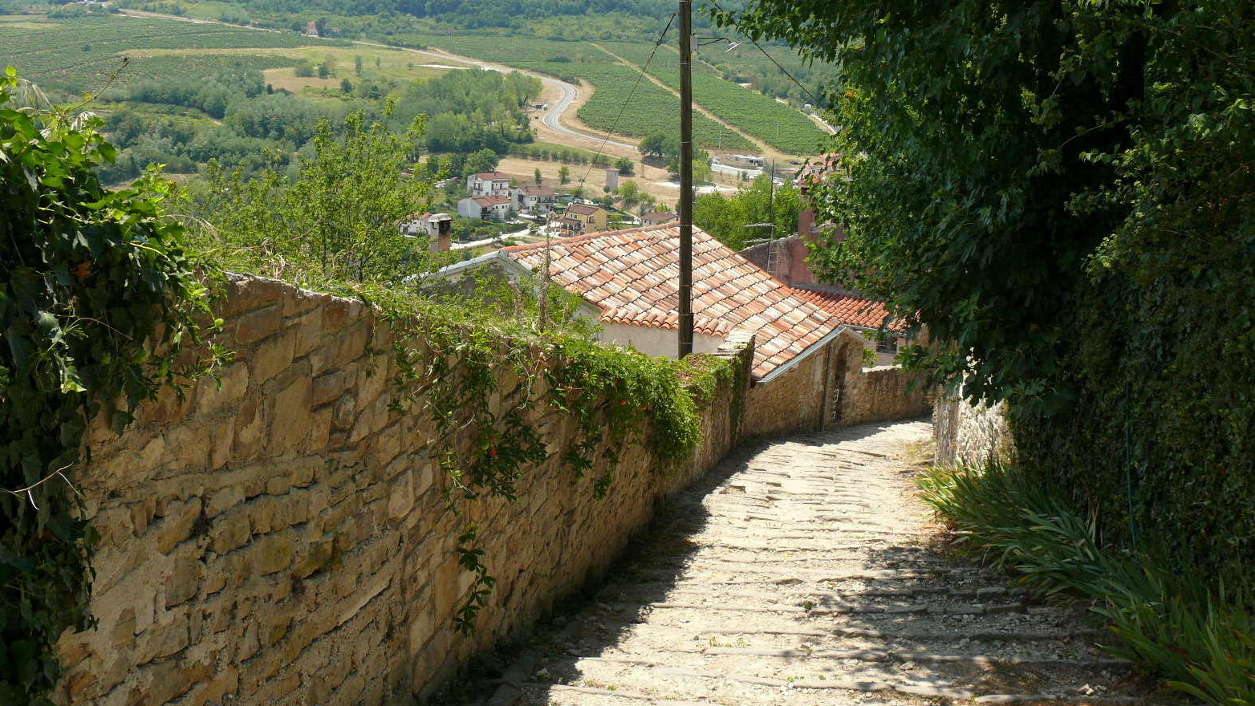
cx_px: 627
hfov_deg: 51.6
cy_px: 270
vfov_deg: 30.3
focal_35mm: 39
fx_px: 1298
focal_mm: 7.4
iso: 100
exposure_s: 1/250
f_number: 4
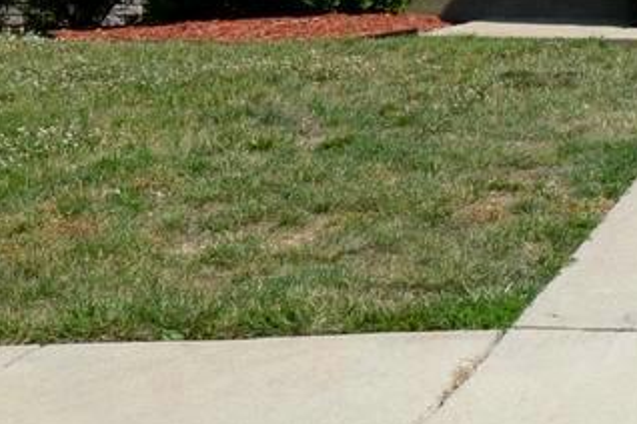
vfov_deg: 10.5
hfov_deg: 15.0
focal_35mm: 129
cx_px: 889
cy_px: -85
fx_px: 2282
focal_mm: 20
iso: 400
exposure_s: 1/500
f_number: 13
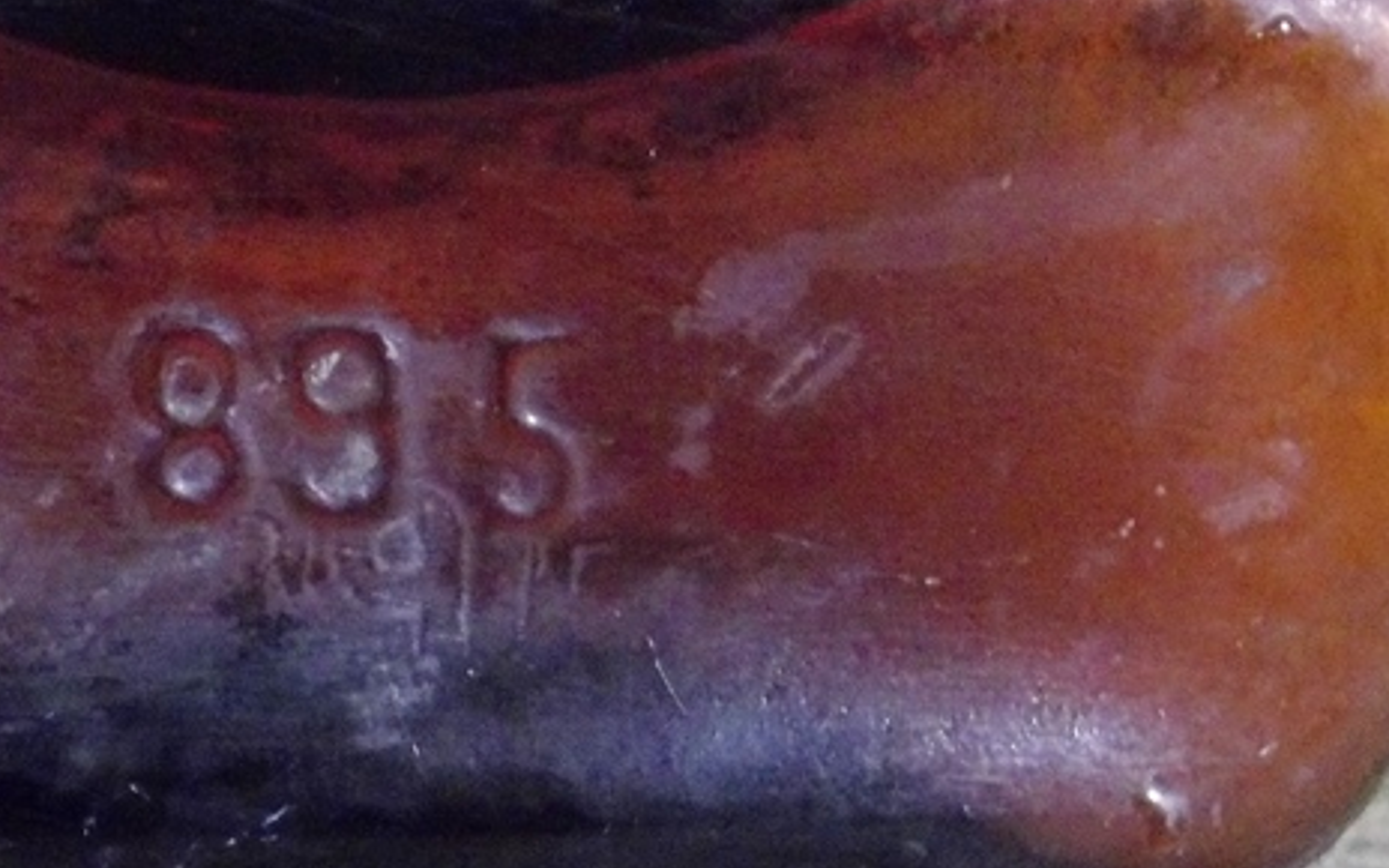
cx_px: 257
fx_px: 2763
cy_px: 998
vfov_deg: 17.2
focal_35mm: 73
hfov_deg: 27.6
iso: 400
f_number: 3.7
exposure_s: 1/8
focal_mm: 5.7
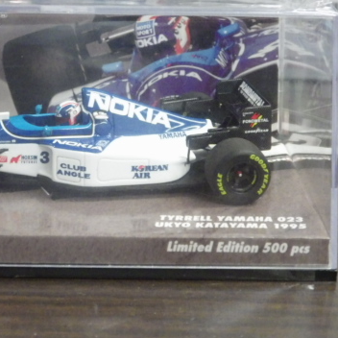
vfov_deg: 15.3
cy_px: 121
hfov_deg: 15.2
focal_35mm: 114
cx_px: 63
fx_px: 1259
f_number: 4.2
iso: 1250
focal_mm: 12.8
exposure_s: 1/25
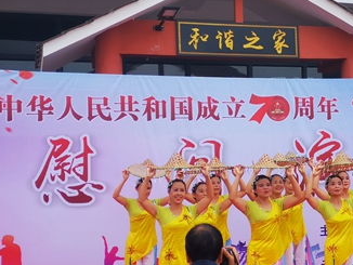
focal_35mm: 72
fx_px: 735
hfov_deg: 26.7
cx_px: 253
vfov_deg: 20.4
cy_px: 157
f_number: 1.8
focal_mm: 4.75
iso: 50
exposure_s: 1/1353
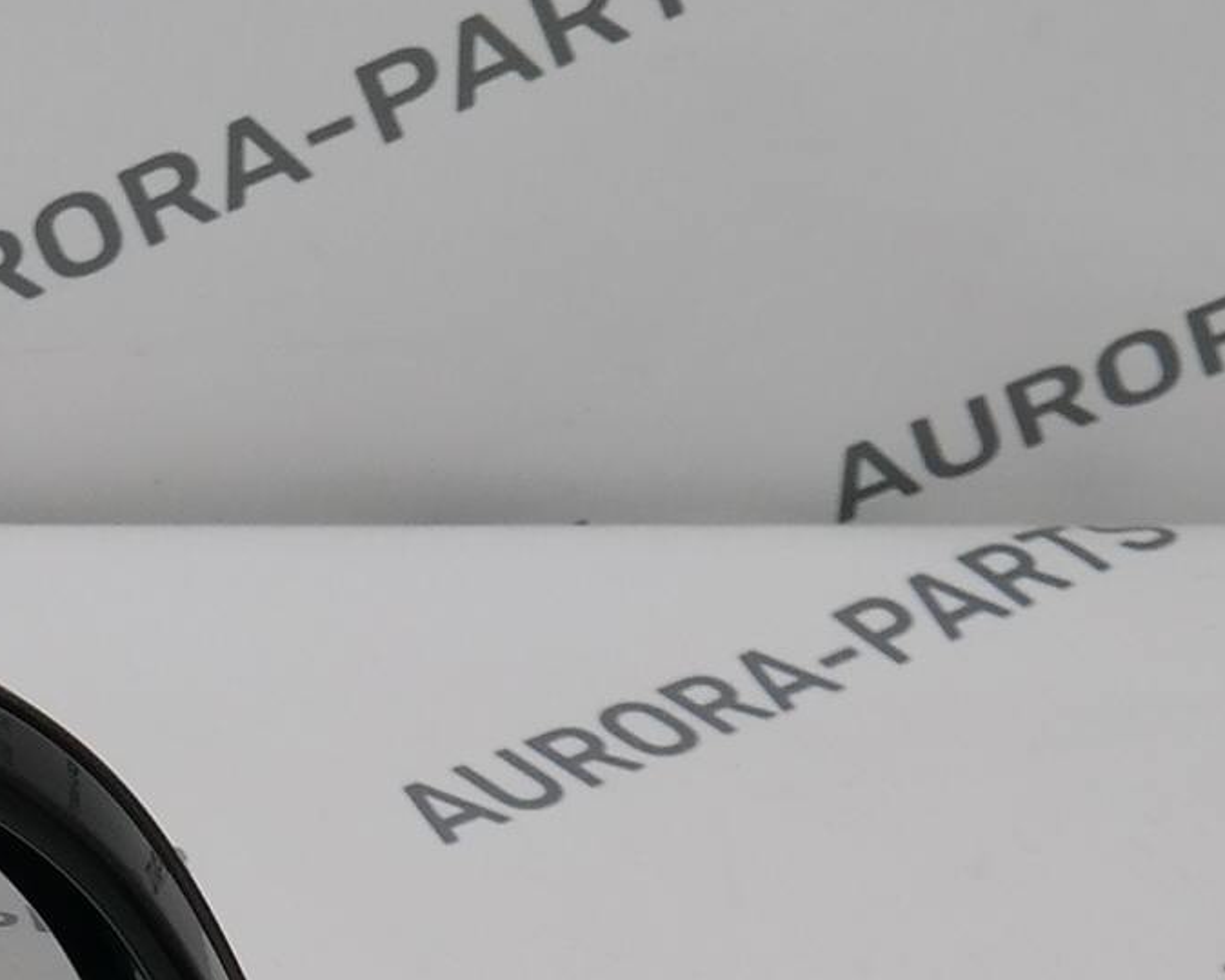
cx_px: -1489
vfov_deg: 7.9
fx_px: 7069
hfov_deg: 9.1
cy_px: 1156
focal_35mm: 195
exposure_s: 1/50
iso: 200
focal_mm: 24
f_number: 7.1
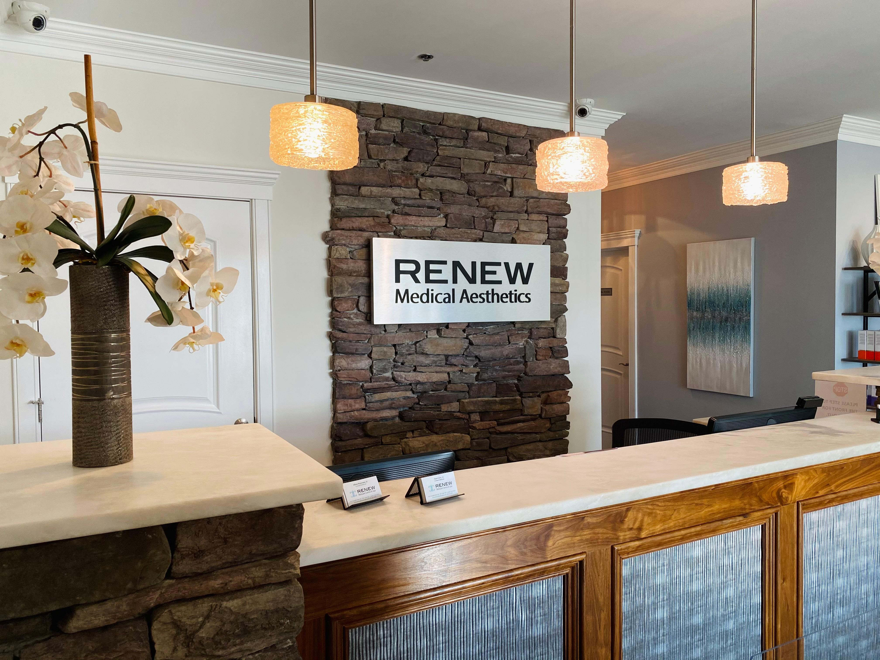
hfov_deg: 67.3
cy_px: 330
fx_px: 661
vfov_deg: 53.1
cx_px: 440
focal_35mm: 26
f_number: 1.8
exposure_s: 1/120
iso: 125
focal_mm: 4.25
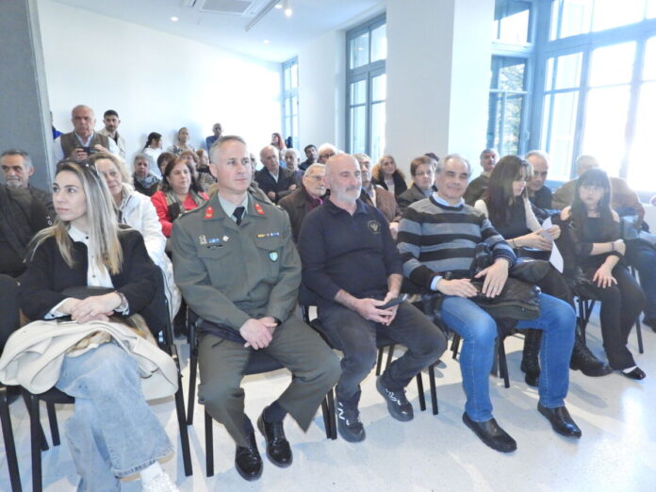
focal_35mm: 24
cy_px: 246
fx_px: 455
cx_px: 328
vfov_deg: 56.8
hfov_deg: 71.6
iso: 800
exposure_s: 1/80
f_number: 2.8
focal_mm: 4.3
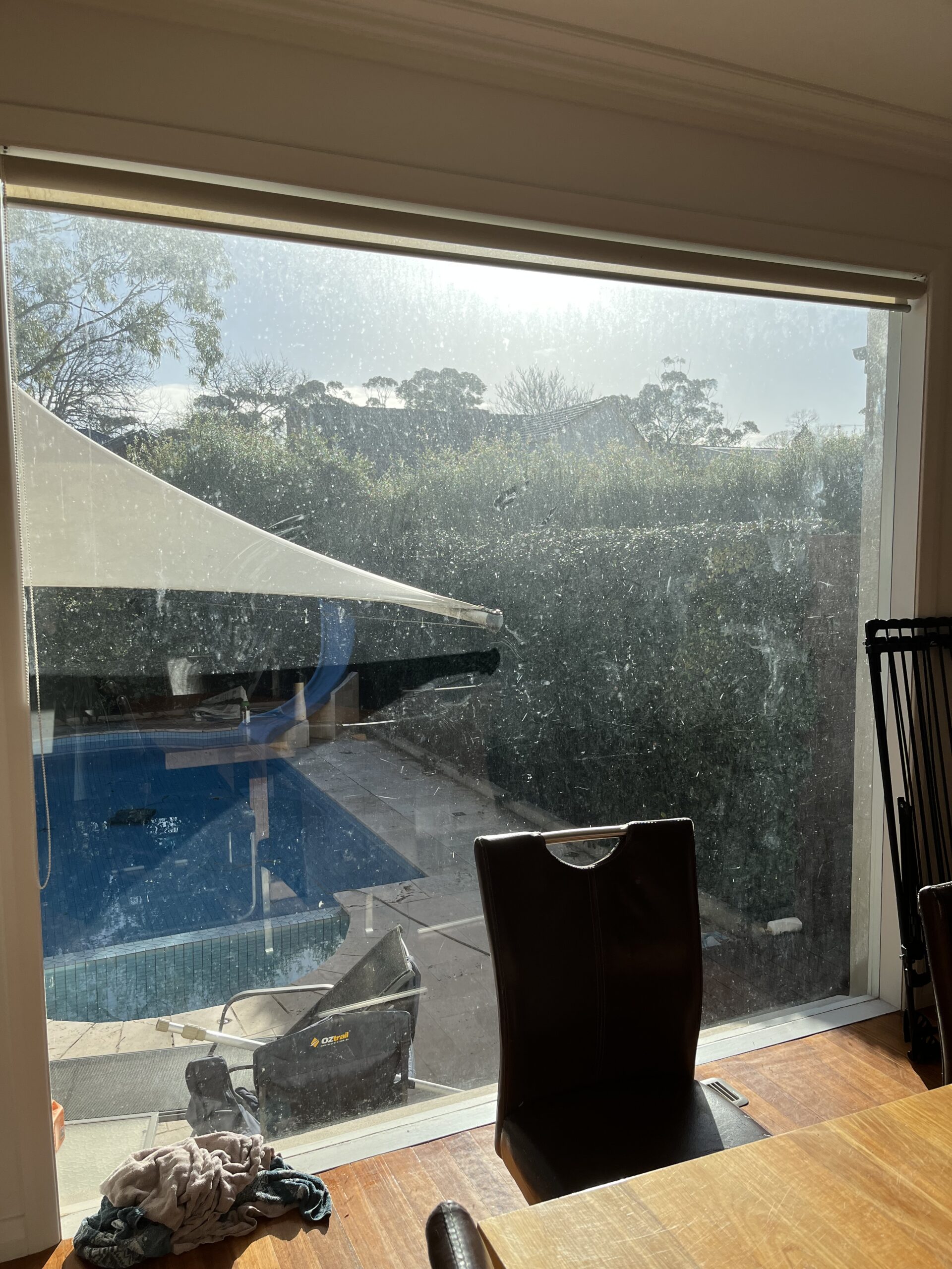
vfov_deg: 67.3
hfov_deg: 53.1
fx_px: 953
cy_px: 634
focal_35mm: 26
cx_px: 476
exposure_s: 1/2688
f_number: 1.6
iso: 50
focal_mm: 5.1
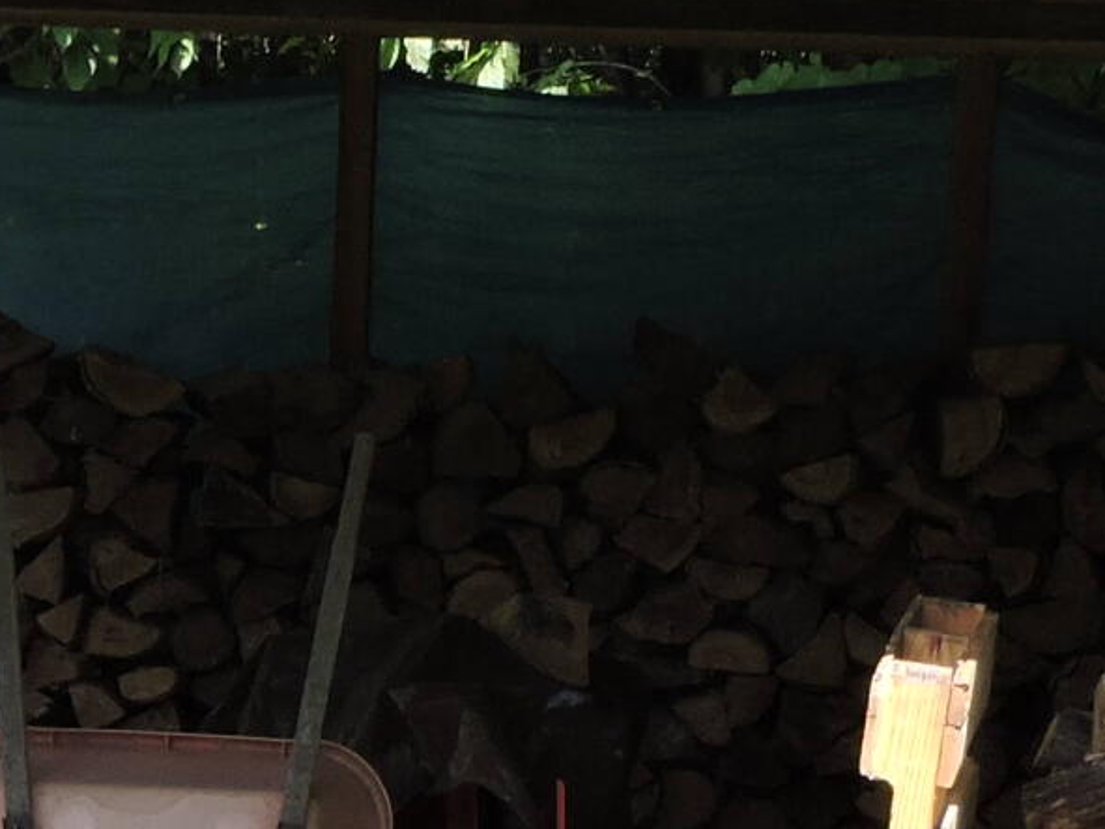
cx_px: 32
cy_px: 1078
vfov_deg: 5.8
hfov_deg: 7.8
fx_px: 8106
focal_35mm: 254
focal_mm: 8.9
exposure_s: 1/250
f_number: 3.6
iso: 100
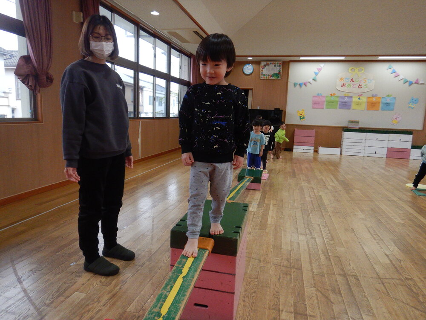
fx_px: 295
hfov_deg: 71.6
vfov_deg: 56.8
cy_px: 160
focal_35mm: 24
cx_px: 213
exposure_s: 1/50
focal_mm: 4.3
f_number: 2.8
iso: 125
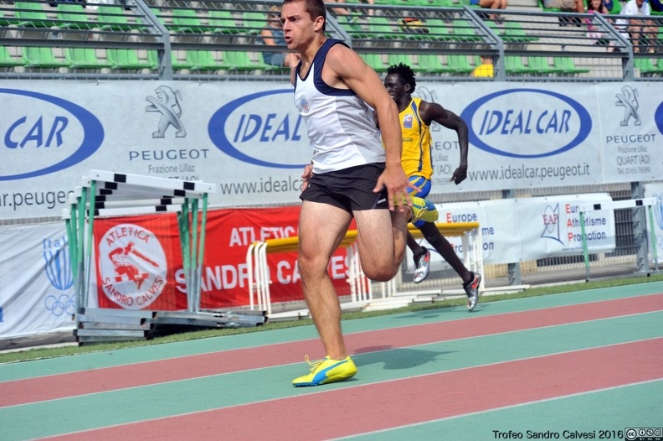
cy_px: 220
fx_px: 1692
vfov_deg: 14.8
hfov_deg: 22.2
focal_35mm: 92
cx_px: 332
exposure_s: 1/1000
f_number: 6.3
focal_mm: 92
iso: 320
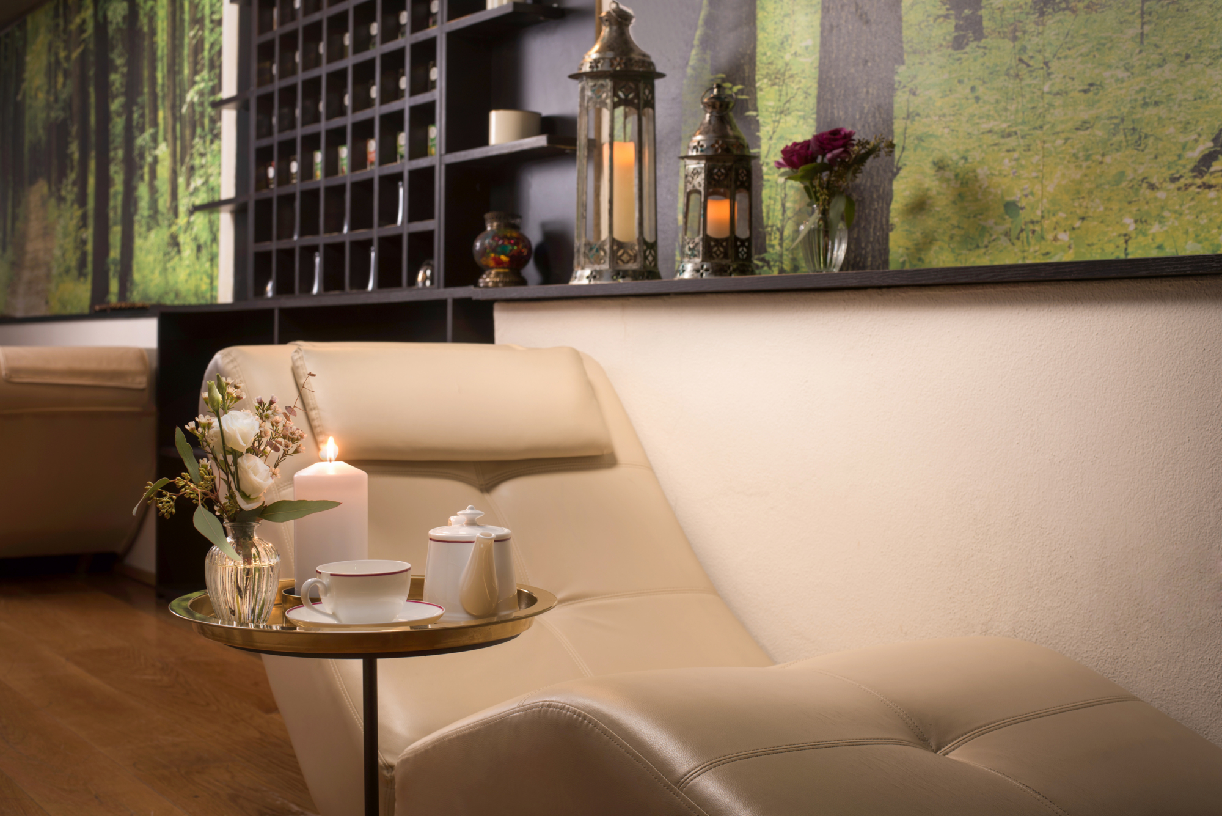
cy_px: 408
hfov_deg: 39.6
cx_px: 611
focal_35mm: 50
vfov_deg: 27.0
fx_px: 1698
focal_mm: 50
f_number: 8
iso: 31
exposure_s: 3
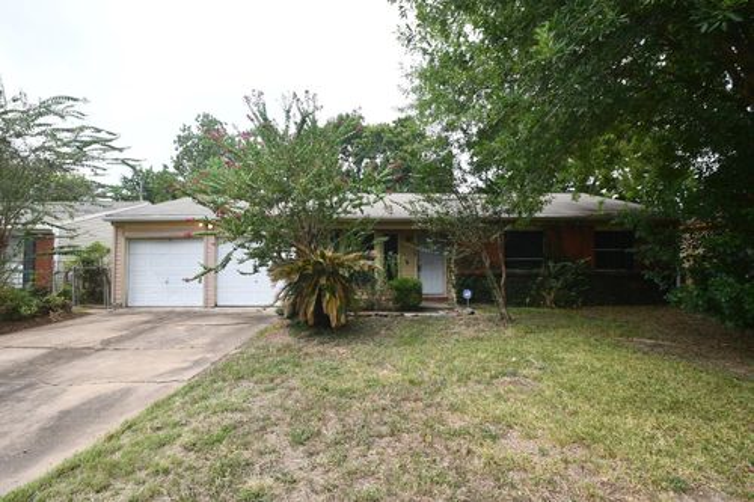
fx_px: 314
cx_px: 377
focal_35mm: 15
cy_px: 251
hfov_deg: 100.4
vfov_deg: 77.3
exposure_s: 1/400
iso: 640
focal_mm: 10
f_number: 10
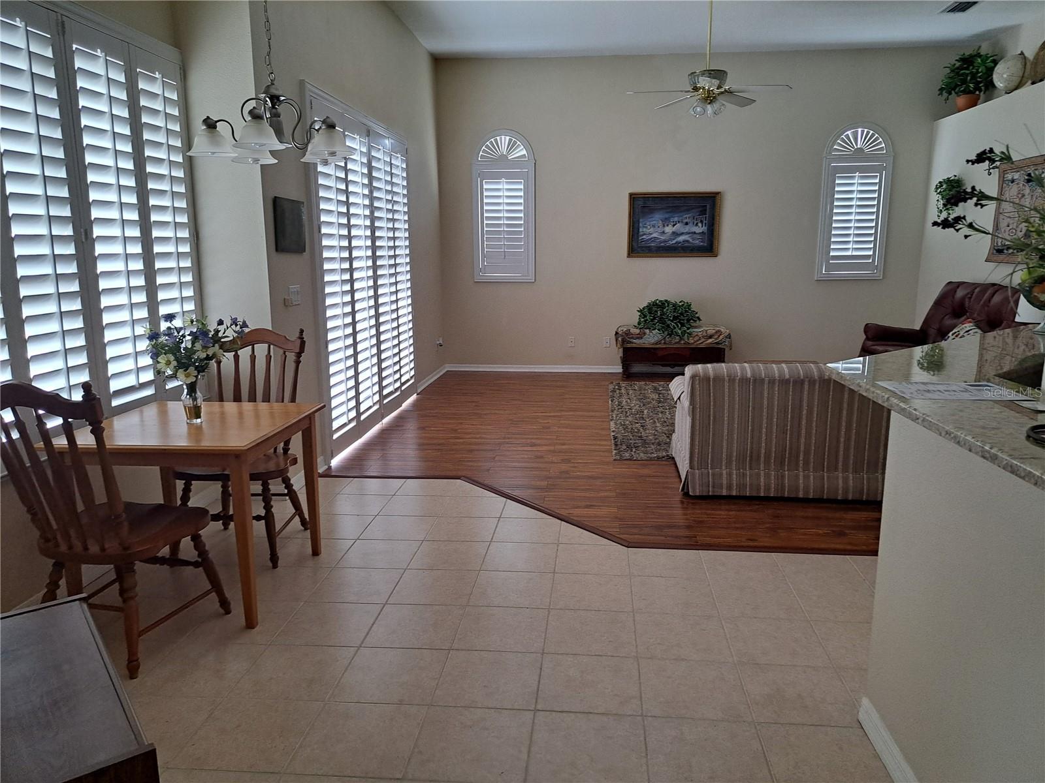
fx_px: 725
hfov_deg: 71.6
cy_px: 392
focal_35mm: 24
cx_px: 522
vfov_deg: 56.8
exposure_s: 1/60
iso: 160
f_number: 1.8
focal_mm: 5.23
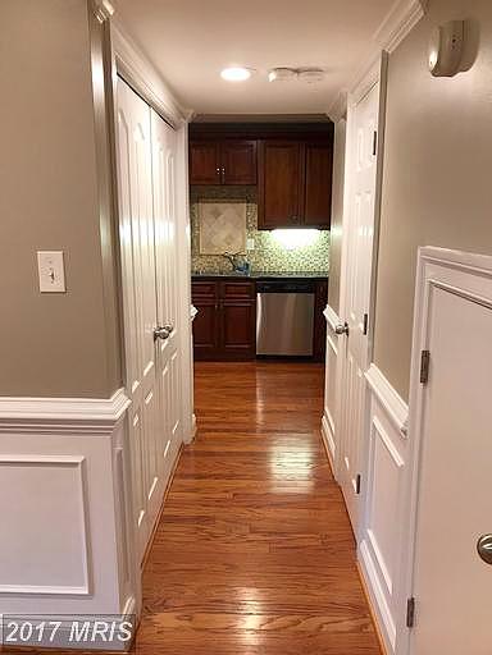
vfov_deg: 63.4
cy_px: 328
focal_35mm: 28
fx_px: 531
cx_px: 246
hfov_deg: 49.7
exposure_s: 1/24
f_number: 1.8
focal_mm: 3.99
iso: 40
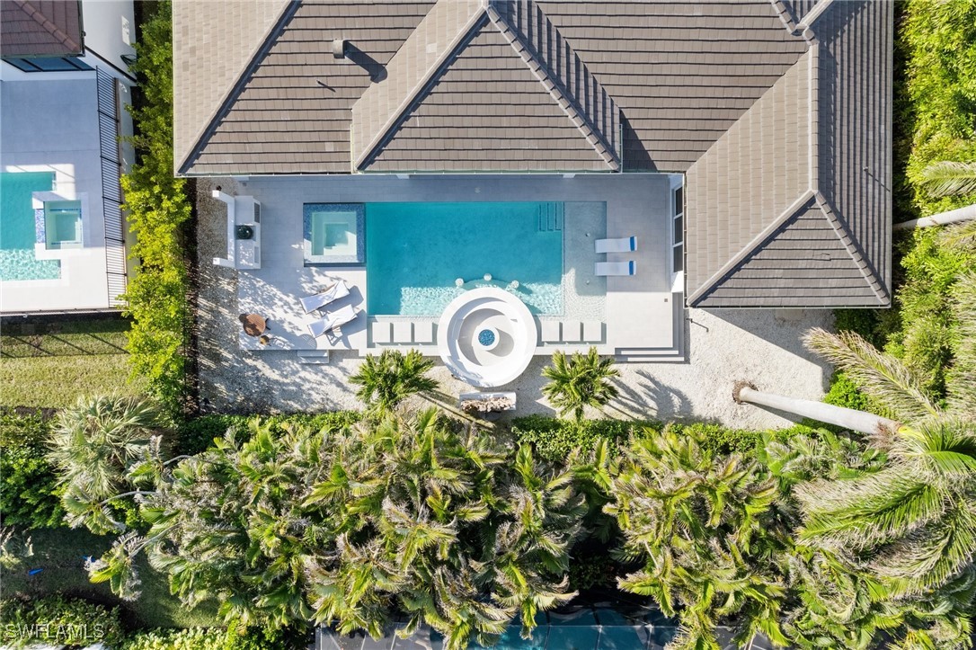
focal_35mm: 22
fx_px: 596
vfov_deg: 57.2
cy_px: 325
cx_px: 488
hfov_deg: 78.6
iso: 100
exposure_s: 1/1000
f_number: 2.8
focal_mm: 8.38
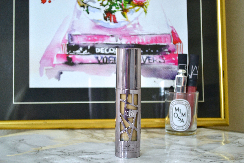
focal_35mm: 72
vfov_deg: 18.9
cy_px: 82
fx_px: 488
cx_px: 122
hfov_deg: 28.1
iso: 400
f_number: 5.6
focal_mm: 48
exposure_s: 1/125
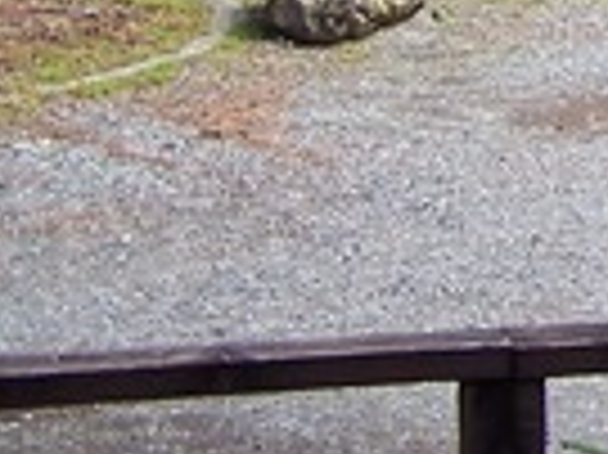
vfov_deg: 8.9
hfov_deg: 11.3
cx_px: 1164
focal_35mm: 160
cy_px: -380
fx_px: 2808
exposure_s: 1/180
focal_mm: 6.3
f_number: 2.8
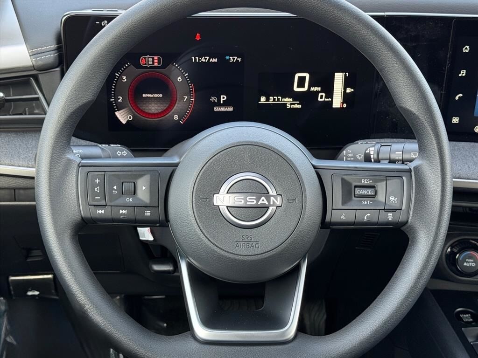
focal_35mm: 48
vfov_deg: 30.3
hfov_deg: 39.7
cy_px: 179
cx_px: 239
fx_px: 663
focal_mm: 6.76
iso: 100
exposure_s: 1/88
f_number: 1.78
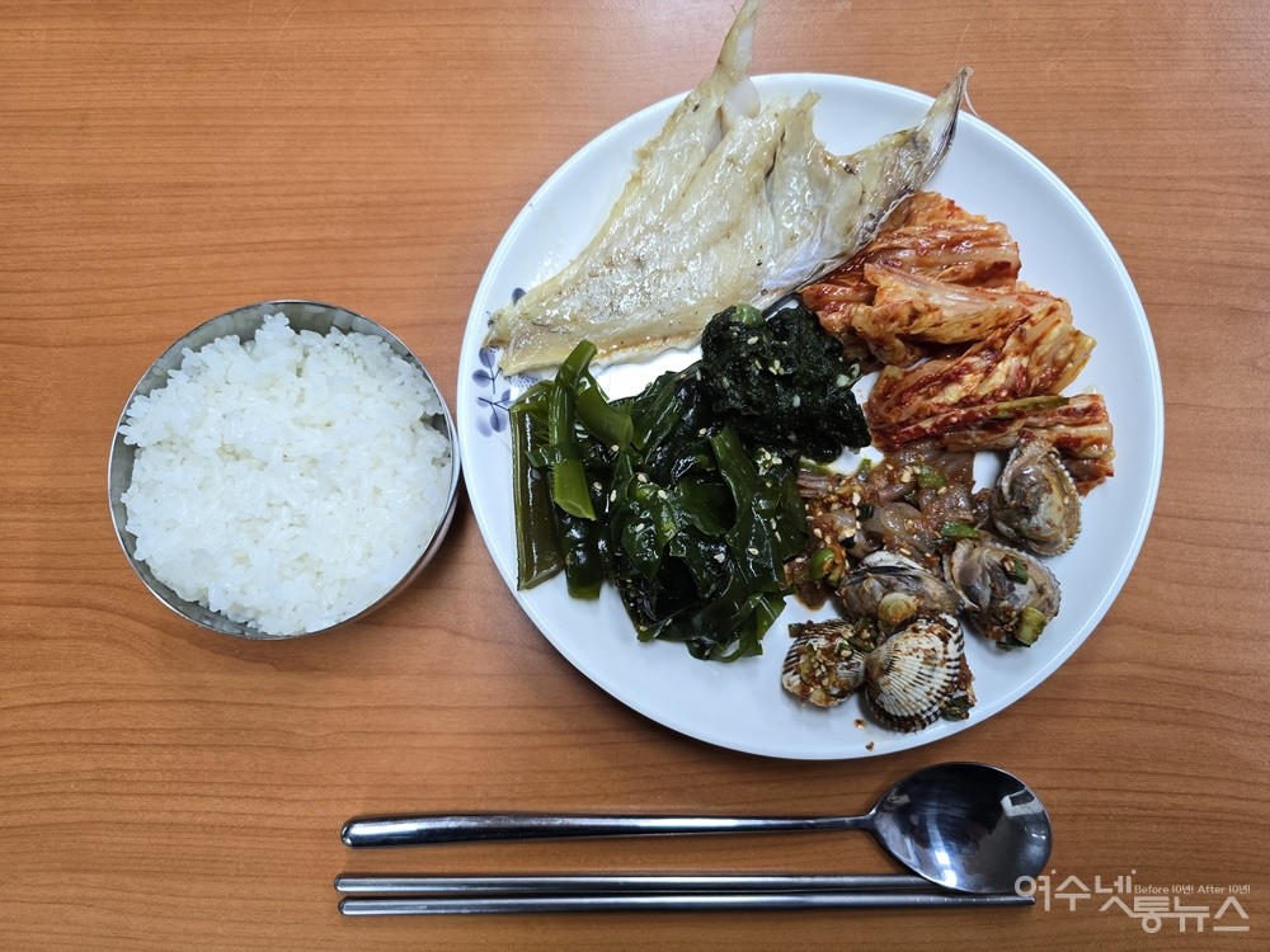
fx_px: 844
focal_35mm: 23
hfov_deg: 73.9
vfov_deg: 58.9
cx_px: 635
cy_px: 476
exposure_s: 1/180
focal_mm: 6.3
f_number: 1.7
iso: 200
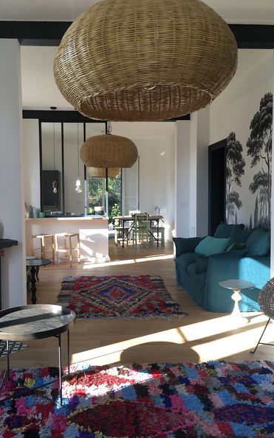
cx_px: 113
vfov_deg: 61.2
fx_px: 370
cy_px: 220
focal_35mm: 31
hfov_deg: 40.5
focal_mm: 4.15
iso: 25
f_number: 2.2
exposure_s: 1/100
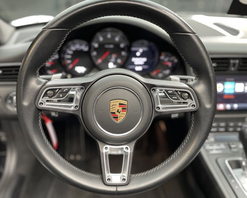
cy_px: 101
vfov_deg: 48.5
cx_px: 110
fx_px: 219
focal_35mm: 30
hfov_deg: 58.6
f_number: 1.6
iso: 320
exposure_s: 1/42
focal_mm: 4.2
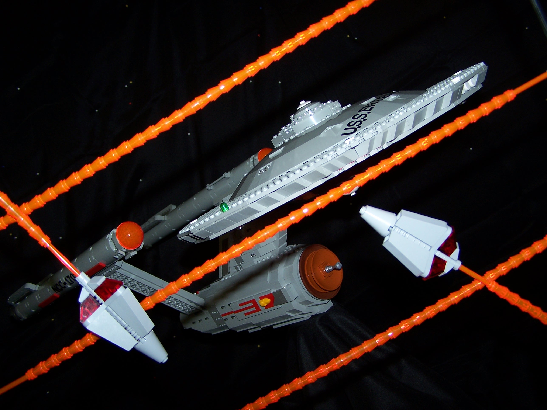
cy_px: 205
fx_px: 600
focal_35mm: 38
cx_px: 274
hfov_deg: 49.0
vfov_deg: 37.7
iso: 80
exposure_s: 1/60
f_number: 2.8
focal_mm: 6.3
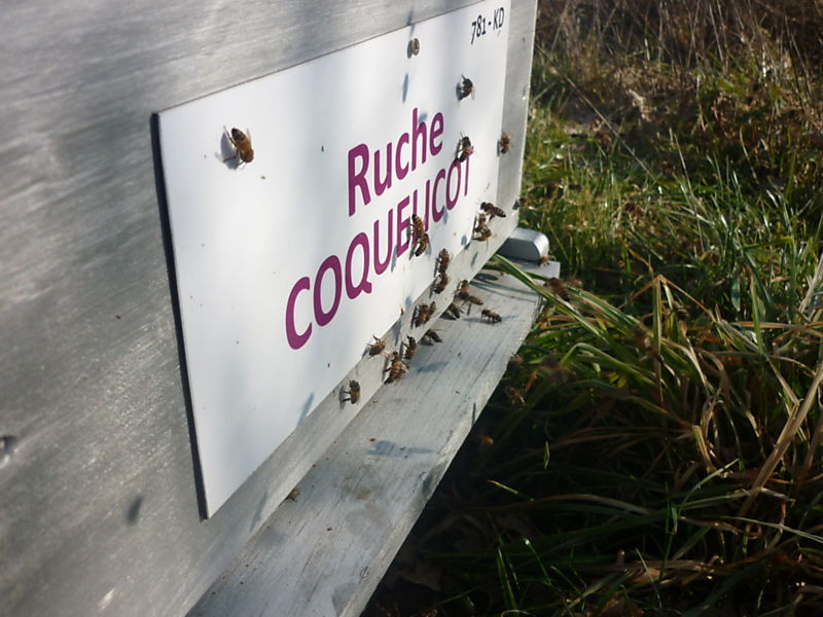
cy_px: 308
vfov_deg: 42.9
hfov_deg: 55.4
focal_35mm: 33
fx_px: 785
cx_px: 412
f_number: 8
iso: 100
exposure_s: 1/200
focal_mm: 5.5
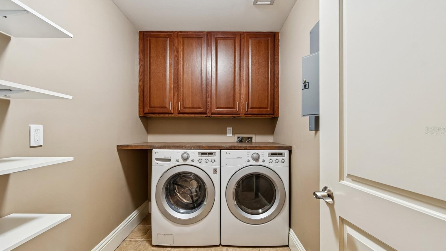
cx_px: 224
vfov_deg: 67.1
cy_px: 131
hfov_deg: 99.4
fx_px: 189
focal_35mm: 16
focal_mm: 10
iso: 500
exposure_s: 1/6
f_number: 7.1
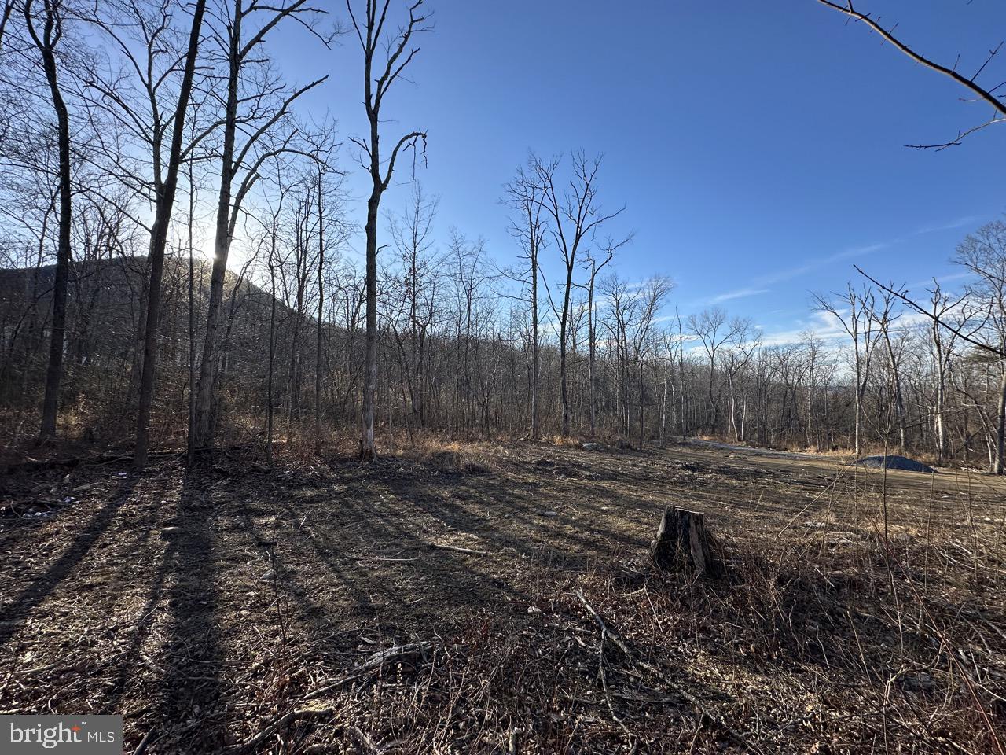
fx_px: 407
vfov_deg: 85.7
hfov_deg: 102.1
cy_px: 378
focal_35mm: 14
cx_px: 503
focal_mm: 2.22
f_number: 2.2
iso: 40
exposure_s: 1/1147
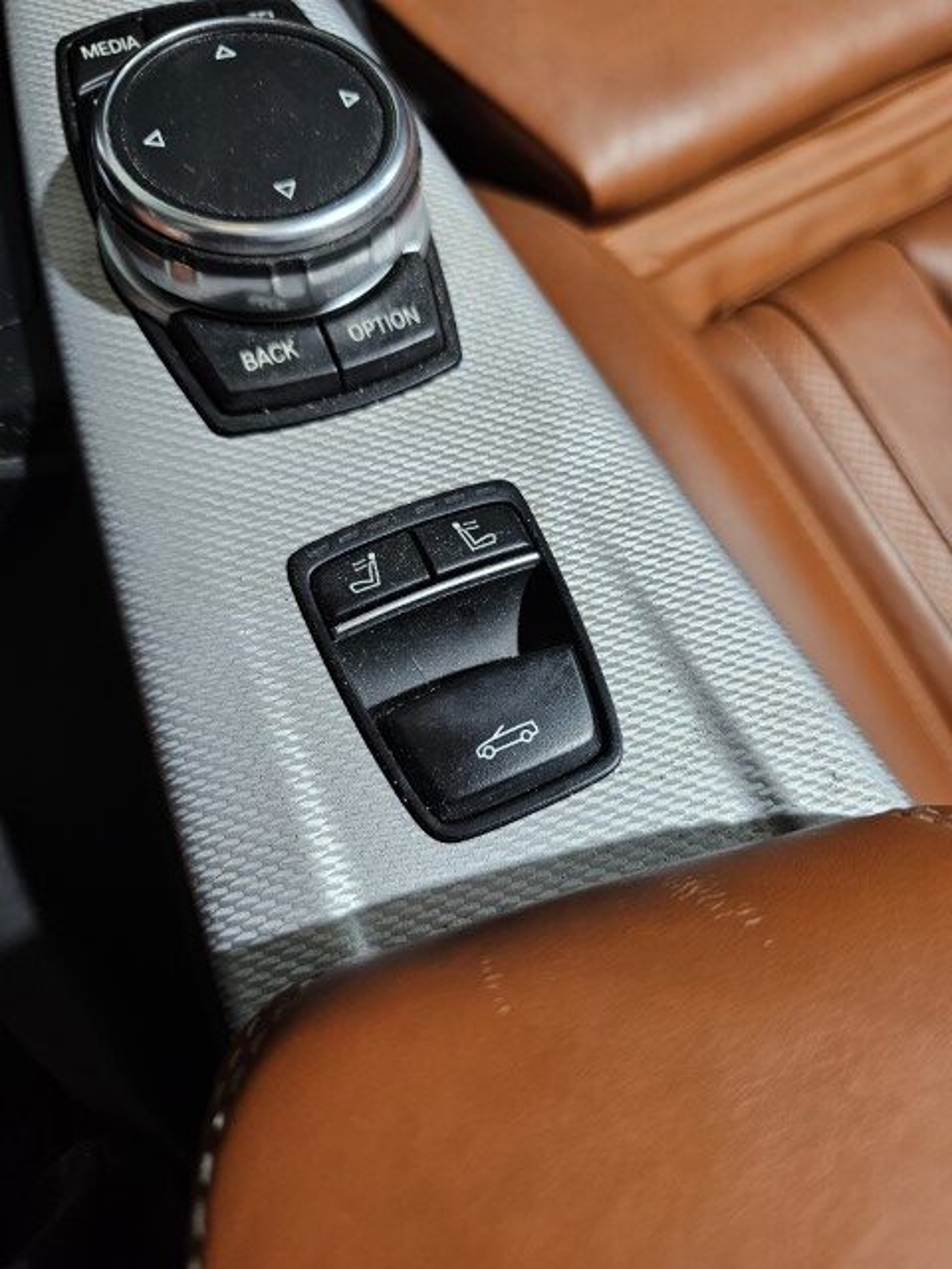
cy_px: 634
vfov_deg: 73.9
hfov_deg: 58.9
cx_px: 476
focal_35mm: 23
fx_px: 843
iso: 160
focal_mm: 6.3
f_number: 1.7
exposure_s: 1/51
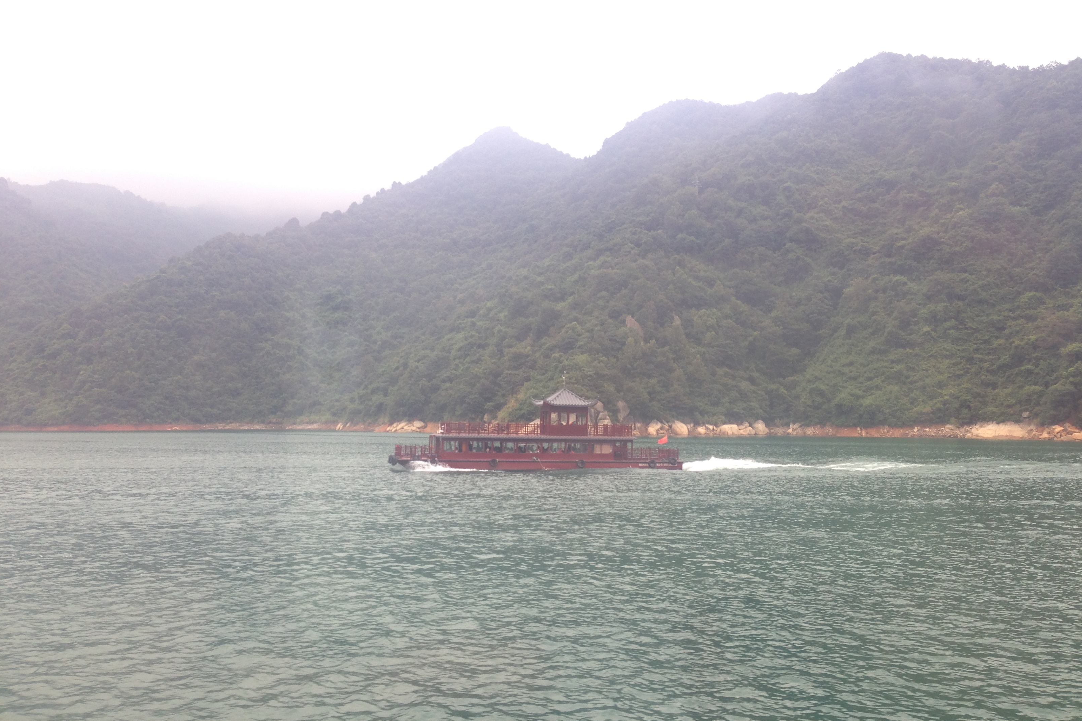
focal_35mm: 35
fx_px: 1052
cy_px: 309
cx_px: 545
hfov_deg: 54.4
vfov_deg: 37.8
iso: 50
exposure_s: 1/191
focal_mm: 4.12
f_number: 2.4
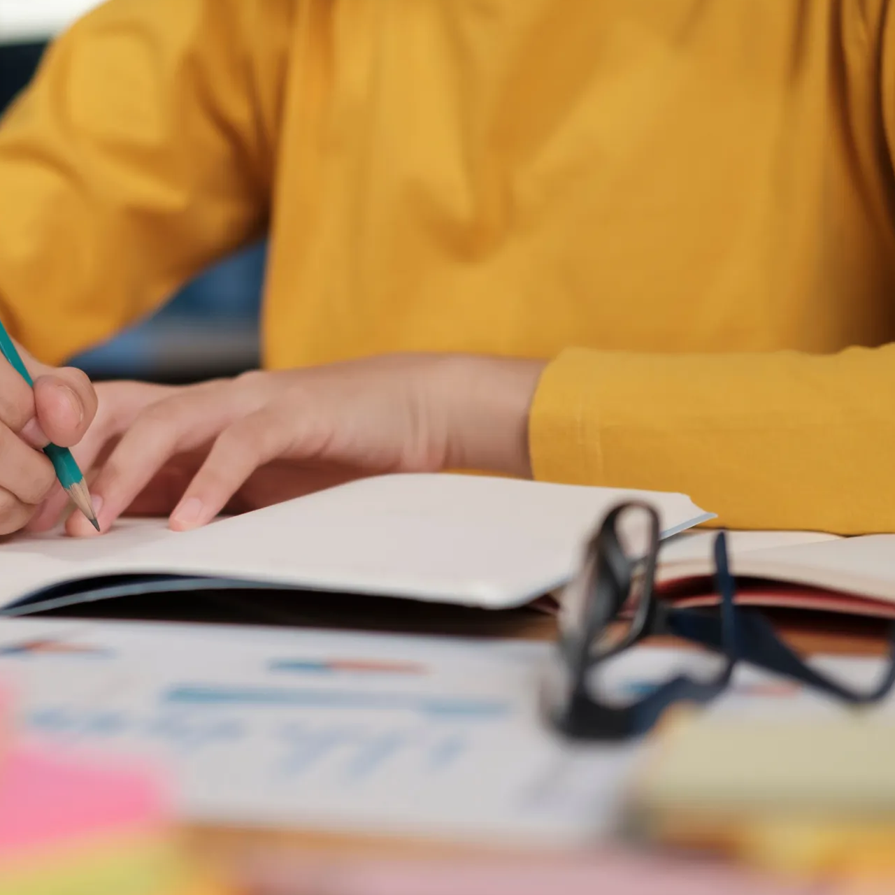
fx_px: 2574
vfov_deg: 19.7
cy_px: 416
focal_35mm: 88
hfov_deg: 19.4
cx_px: 119
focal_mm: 35
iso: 500
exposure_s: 1/50
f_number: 2
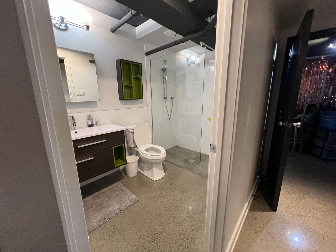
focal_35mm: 13
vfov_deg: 89.9
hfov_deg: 106.2
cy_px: 126
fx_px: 126
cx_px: 168
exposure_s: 1/60
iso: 320
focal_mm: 1.57
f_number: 1.8
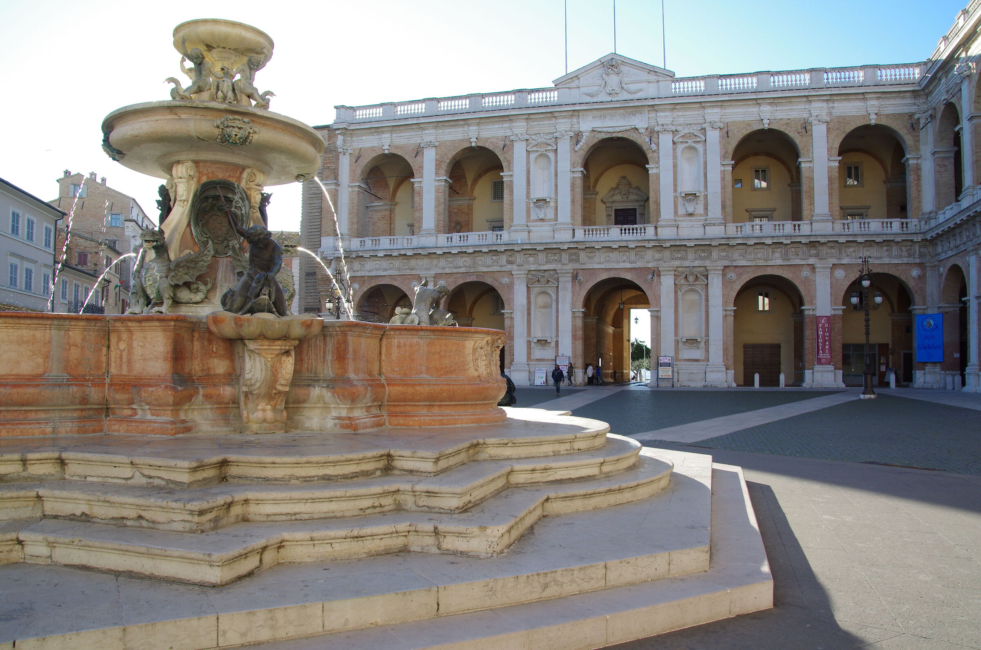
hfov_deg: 67.5
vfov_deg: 47.7
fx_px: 734
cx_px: 490
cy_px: 325
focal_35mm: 27
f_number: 11
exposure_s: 1/100
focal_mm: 18
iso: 200
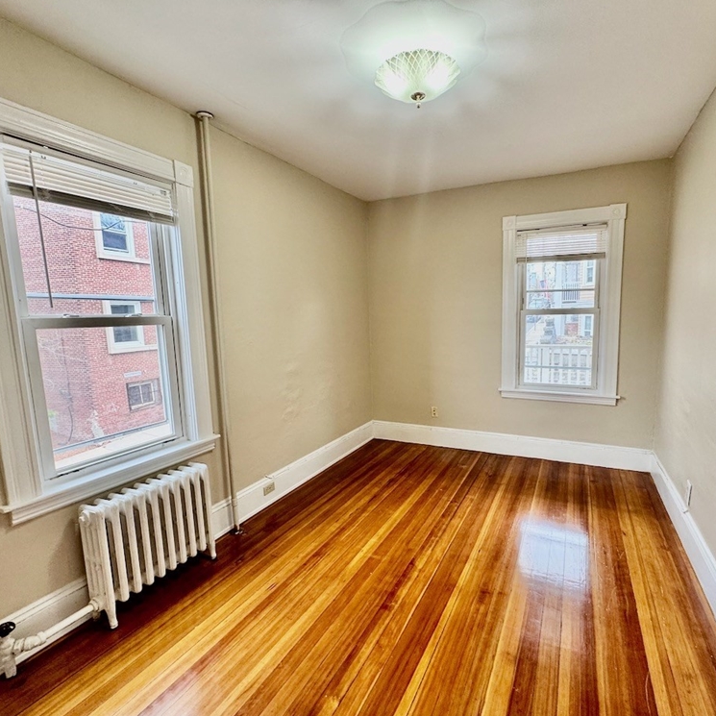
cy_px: 364
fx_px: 398
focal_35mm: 17
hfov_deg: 83.6
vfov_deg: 84.0
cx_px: 402
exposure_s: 1/120
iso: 160
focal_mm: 2.22
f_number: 2.2
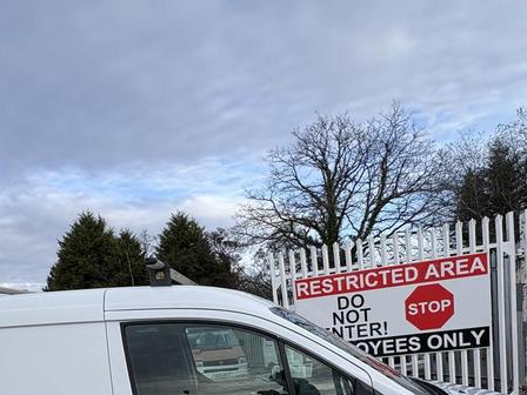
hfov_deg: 63.0
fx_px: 426
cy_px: 386
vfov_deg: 43.4
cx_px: 215
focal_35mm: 28
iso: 40
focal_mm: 2.22
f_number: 2.2
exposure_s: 1/641
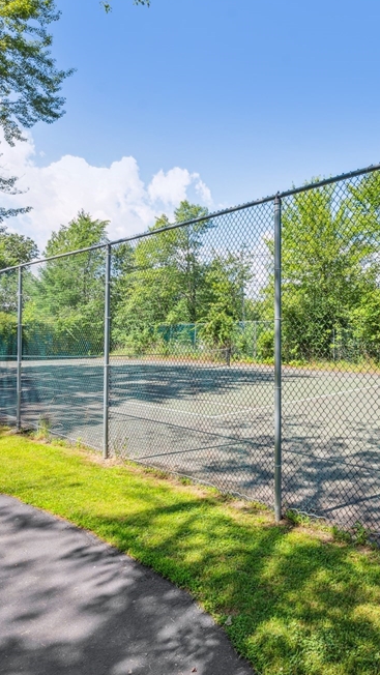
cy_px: 339
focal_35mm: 23
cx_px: 277
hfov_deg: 48.0
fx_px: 412
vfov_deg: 78.7
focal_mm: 14
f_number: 8
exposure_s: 1/160
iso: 100
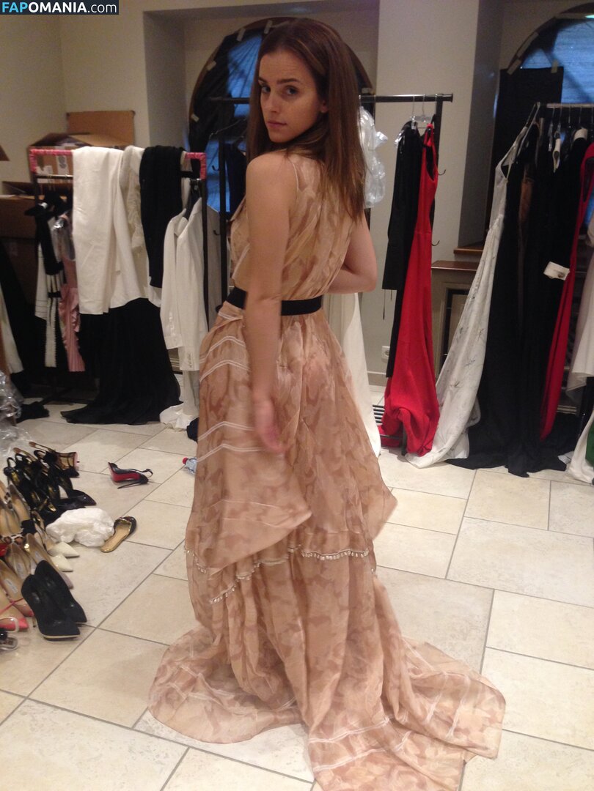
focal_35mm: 33
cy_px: 396
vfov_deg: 55.4
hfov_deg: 42.9
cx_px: 297
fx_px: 755
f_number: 2.4
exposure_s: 1/20
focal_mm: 4.12
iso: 200
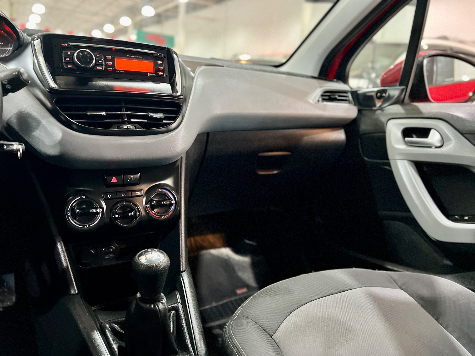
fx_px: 357
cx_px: 238
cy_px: 178
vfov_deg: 53.1
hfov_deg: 67.3
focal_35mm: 26
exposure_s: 1/30
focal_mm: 5.7
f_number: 1.5
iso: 500
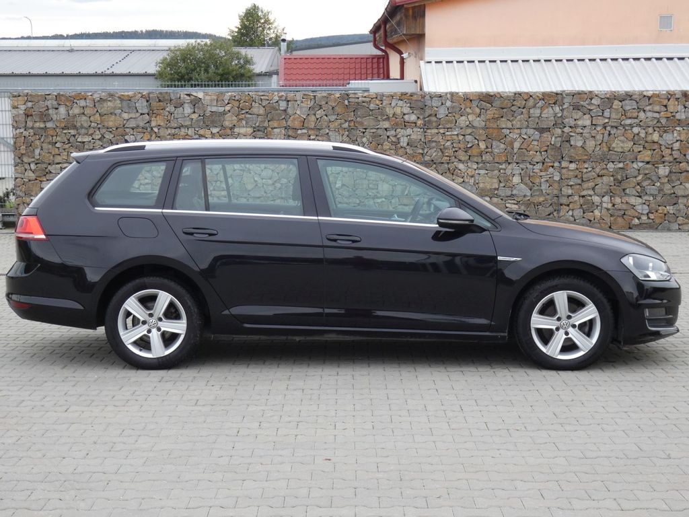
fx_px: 1254
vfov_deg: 23.3
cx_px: 344
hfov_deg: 30.7
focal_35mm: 63
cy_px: 258
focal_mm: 11.3
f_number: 5.6
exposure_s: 1/80
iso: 100
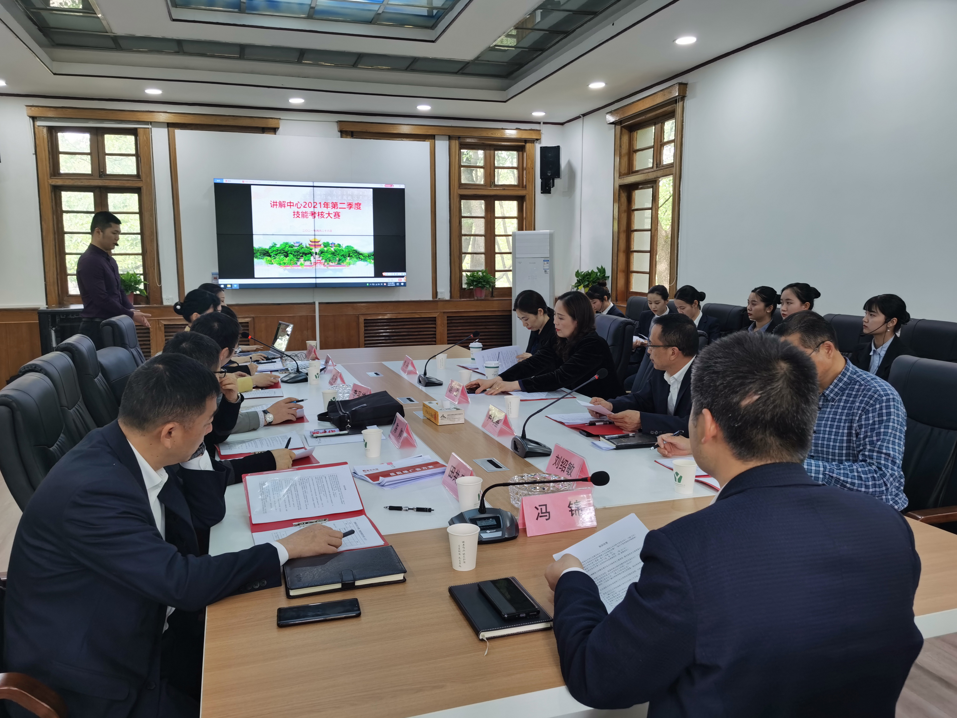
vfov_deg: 51.4
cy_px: 359
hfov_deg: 65.3
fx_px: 746
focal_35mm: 27
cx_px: 478
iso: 50
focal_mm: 5.56
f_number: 1.6
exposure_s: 1/130
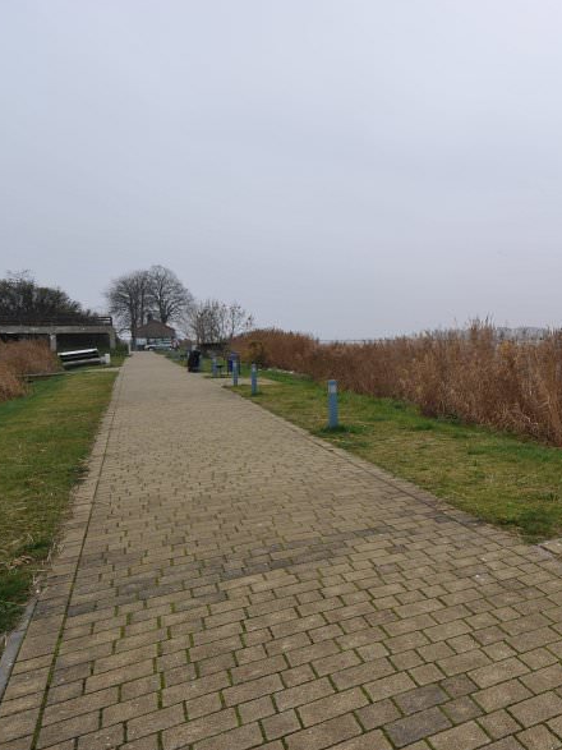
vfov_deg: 63.5
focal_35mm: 28
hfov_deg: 44.6
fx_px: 606
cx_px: 520
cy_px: 375
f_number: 6.3
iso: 200
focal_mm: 19
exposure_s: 1/160
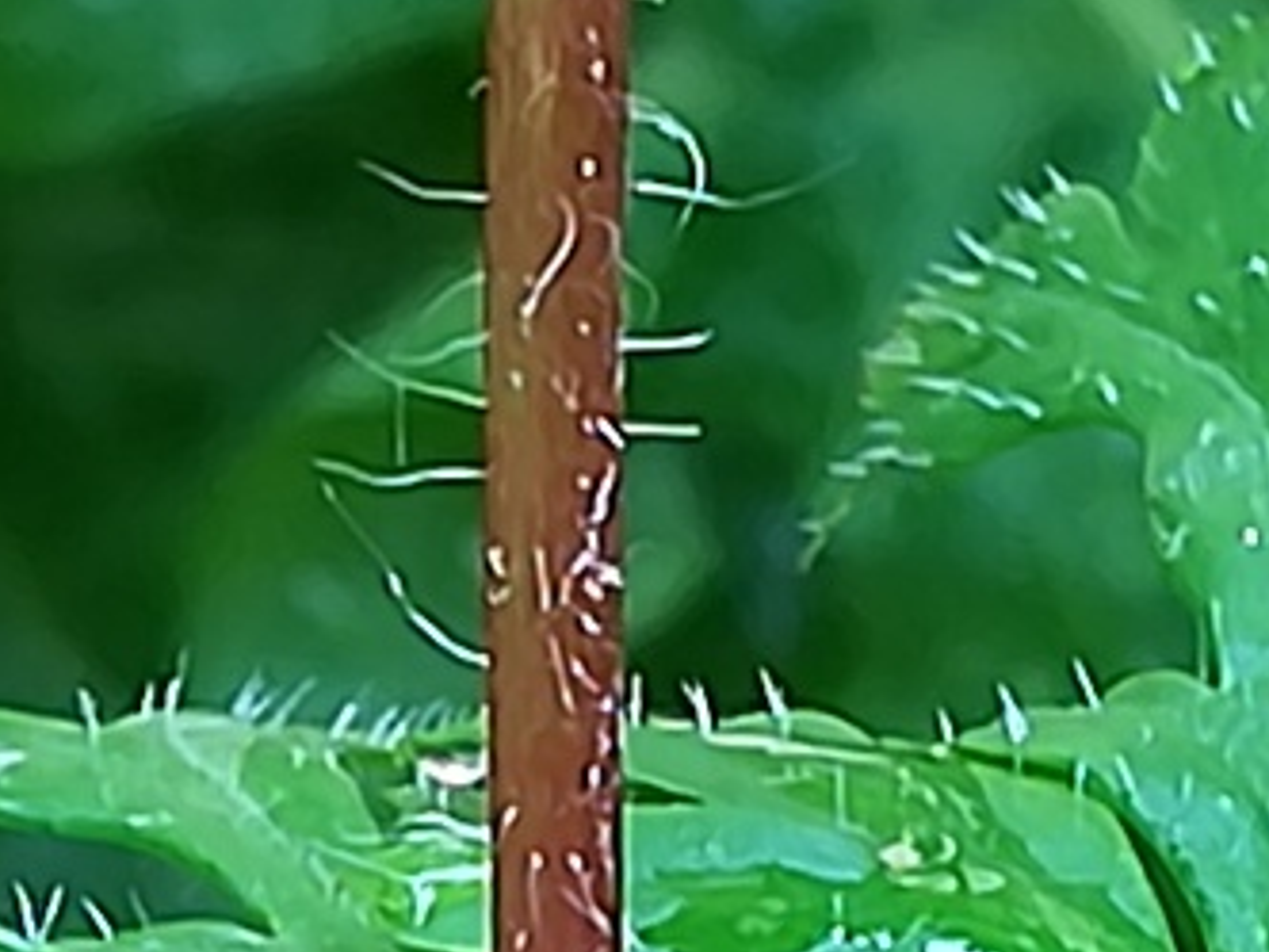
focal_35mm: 317
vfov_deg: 4.6
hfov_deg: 6.2
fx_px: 11621
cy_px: 1778
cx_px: -260
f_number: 2.2
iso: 100
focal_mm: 3.83
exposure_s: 1/33.3
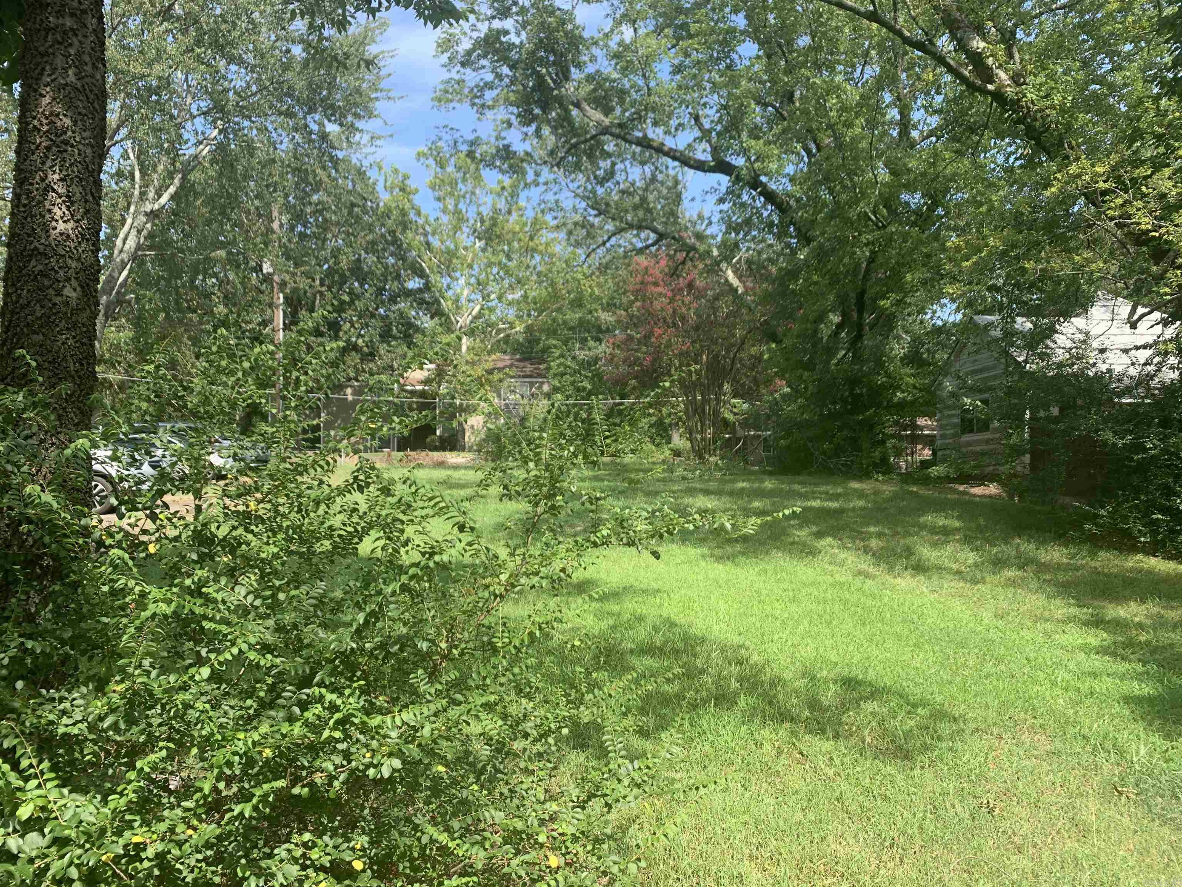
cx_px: 591
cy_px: 444
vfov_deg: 53.1
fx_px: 888
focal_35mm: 26
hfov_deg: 67.3
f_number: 1.8
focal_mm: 4.25
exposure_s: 1/669
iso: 25
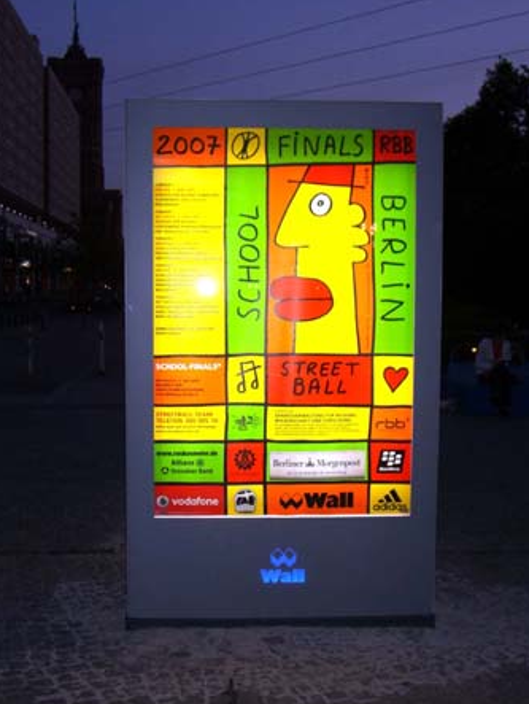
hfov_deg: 27.5
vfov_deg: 36.1
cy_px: 381
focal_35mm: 53
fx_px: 1078
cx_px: 237
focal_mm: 7.6
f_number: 3
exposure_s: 1/60
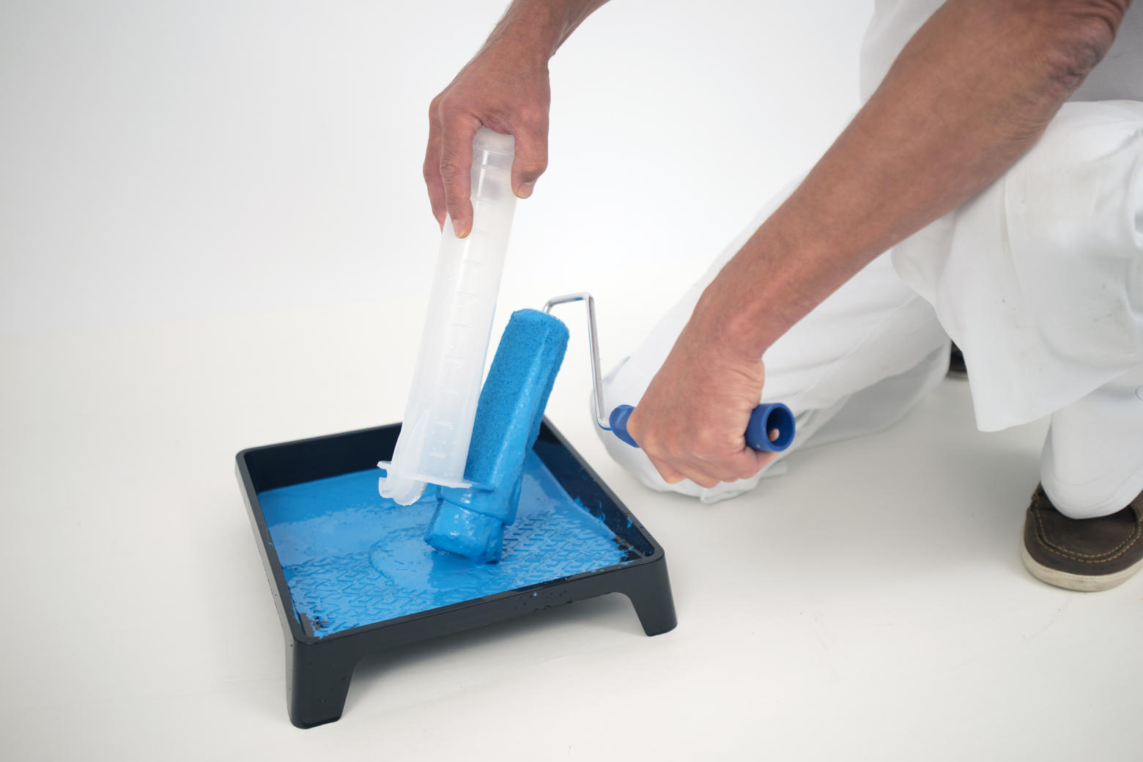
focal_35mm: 35
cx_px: 572
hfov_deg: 54.4
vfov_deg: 37.9
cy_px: 381
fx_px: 1111
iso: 250
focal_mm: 35
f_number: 2.8
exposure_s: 1/100
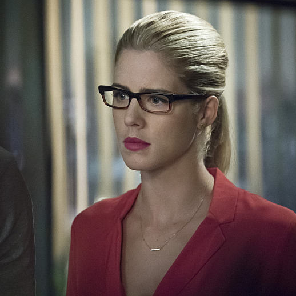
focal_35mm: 256
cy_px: 148
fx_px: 2477
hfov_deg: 6.8
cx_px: 145
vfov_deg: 6.8
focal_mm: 200
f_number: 4.5
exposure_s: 1/200
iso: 8000
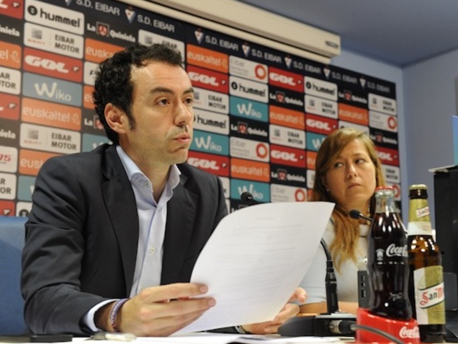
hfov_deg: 33.7
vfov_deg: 25.7
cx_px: 259
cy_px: 173
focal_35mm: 57
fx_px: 754
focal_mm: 52
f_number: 5.6
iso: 3200
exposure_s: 1/100
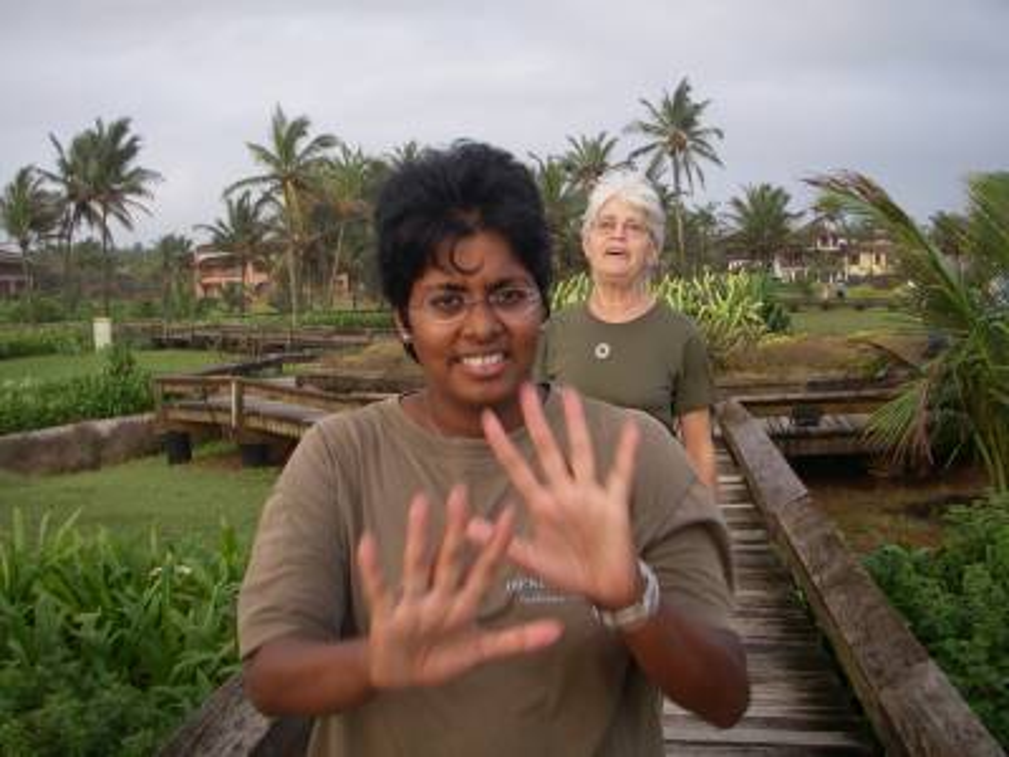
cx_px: 504
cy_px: 378
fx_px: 1108
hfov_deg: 49.0
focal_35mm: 38
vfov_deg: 37.7
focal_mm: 6.3
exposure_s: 1/125
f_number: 3.3
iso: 80
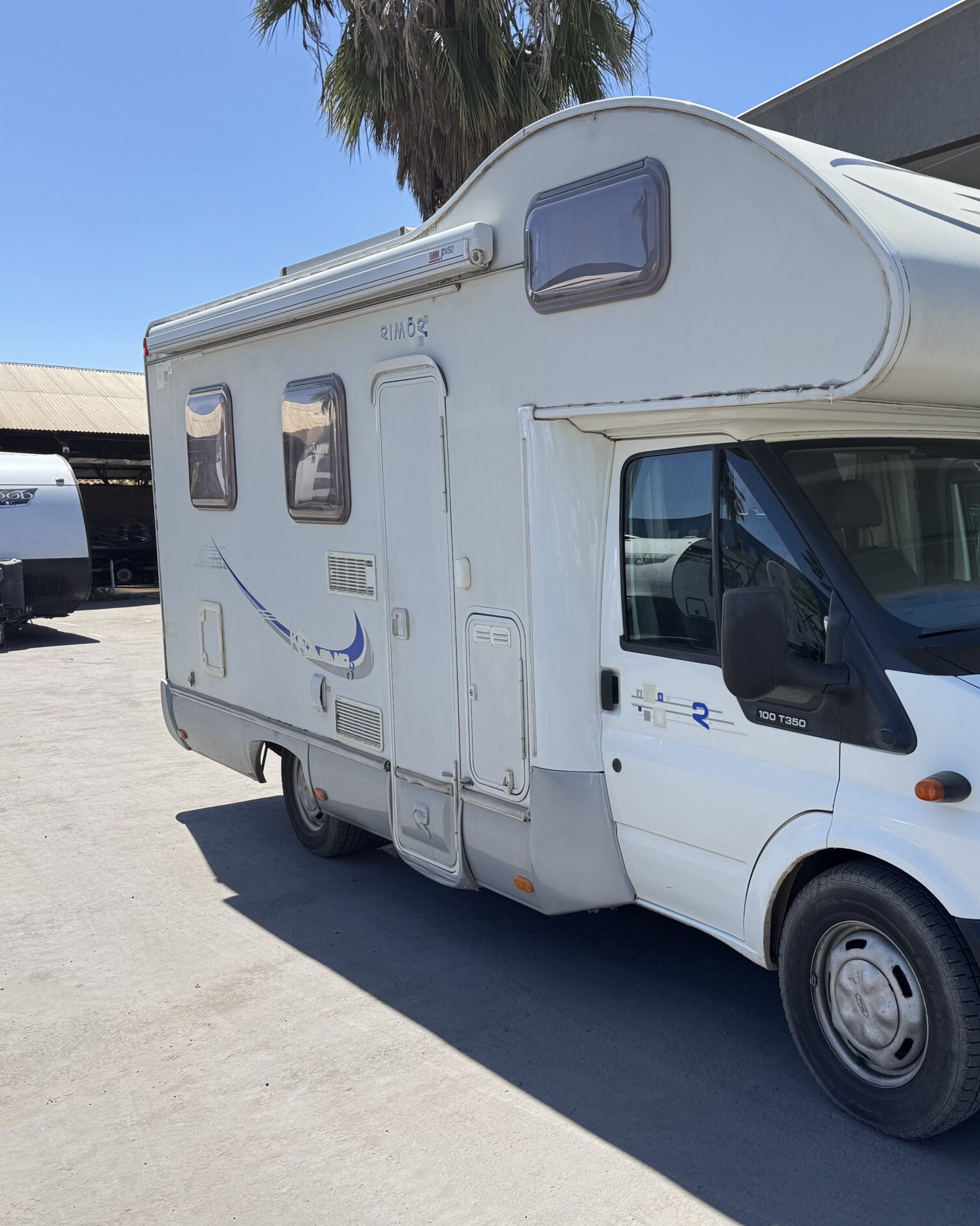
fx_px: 1160
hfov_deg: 43.0
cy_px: 618
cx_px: 825
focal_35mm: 32
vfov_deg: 55.7
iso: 80
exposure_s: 1/2710
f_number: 1.78
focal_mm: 6.76
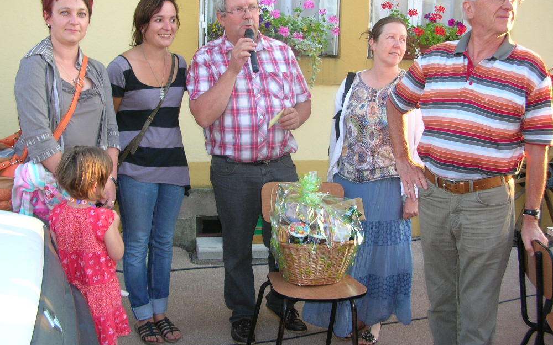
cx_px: 274
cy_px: 136
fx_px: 573
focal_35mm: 38
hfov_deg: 51.5
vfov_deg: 33.5
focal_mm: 5.8
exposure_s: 1/30
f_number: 2.8
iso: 50
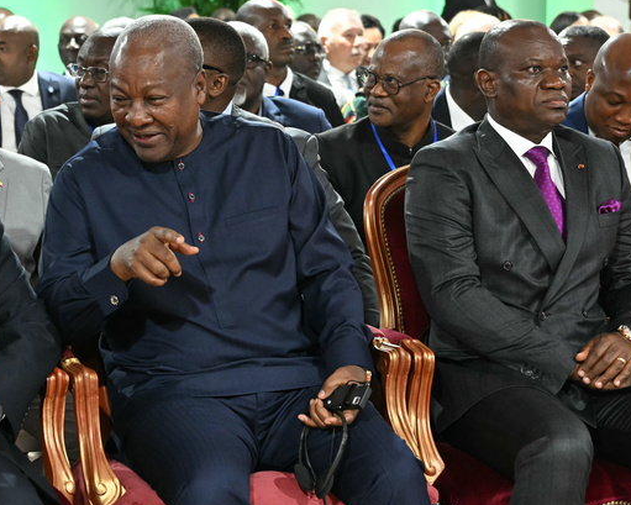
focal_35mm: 109
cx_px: 204
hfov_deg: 17.6
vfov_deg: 14.1
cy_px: 209
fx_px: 2036
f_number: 4
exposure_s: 1/200
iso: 3200
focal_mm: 58
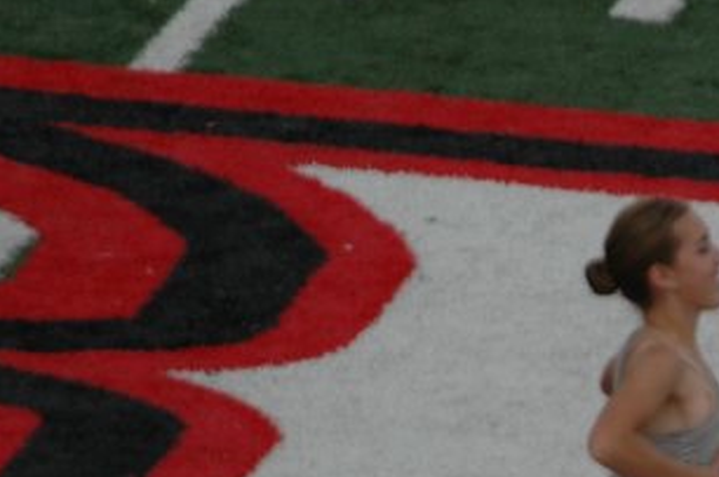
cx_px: 731
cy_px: 489
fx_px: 31307
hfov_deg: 1.3
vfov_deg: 0.9
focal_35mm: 1570
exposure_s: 1/640
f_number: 5.6
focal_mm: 400
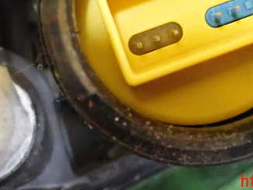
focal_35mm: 114
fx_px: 834
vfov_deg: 12.9
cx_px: 183
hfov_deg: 17.2
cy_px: 17
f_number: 3.6
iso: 3200
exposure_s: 1/100
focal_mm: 11.09
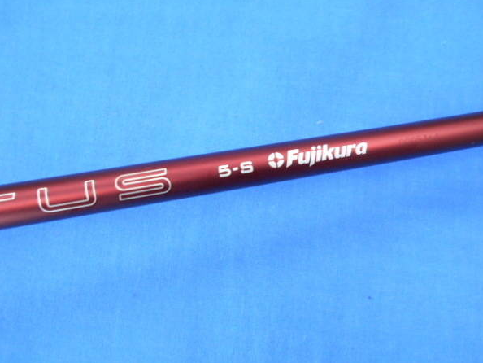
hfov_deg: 63.4
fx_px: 391
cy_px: 186
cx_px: 259
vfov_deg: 49.8
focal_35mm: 28
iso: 400
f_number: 3.2
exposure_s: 1/30
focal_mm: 4.6
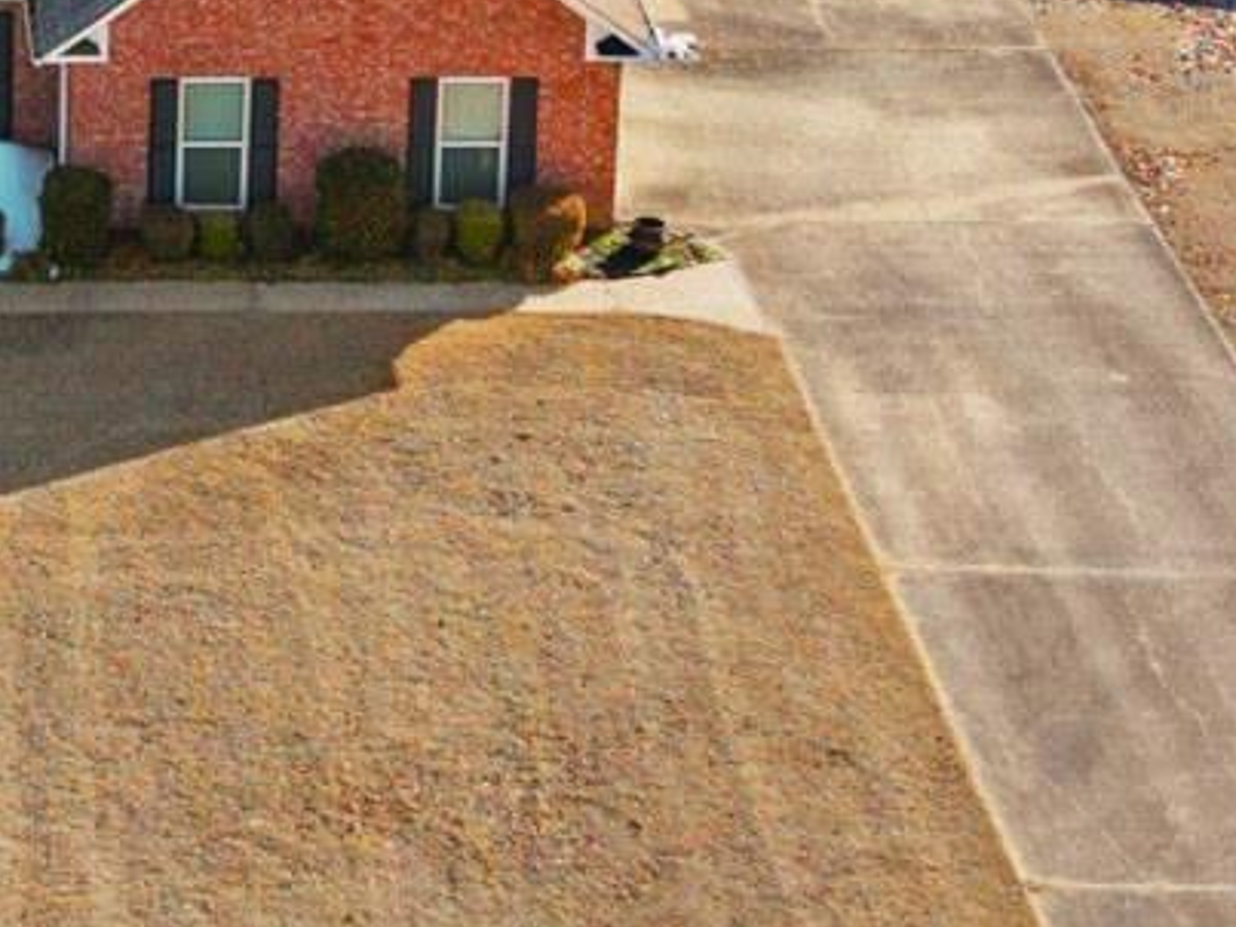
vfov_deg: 9.8
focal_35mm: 149
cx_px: -95
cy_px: -266
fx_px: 5319
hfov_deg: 13.0
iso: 200
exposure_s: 1/50
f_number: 1.8
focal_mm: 8.67
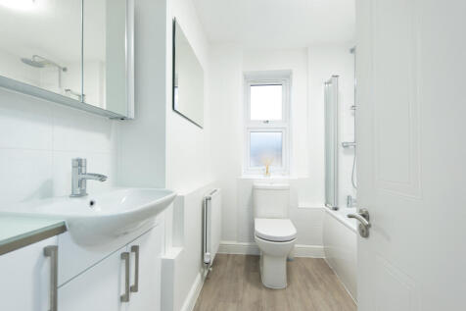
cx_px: 233
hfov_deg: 96.8
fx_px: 207
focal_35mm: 16
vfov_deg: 73.7
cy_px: 156
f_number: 16
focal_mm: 16
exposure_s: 1/5
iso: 125
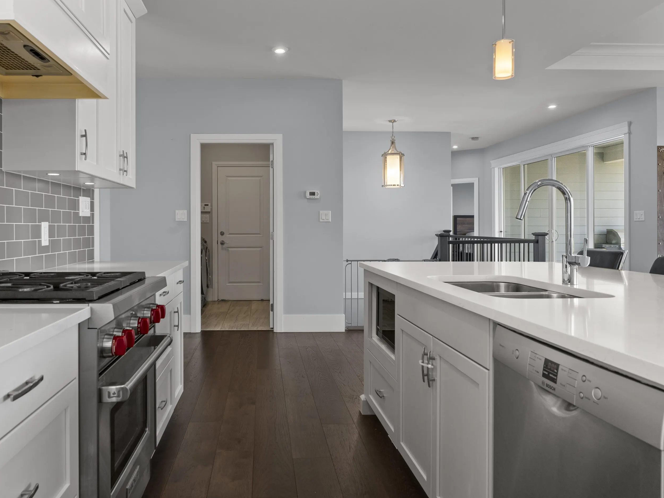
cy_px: 233
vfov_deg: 51.3
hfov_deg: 64.9
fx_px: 518
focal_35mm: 27
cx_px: 276
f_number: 9
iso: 320
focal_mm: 23
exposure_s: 1/10
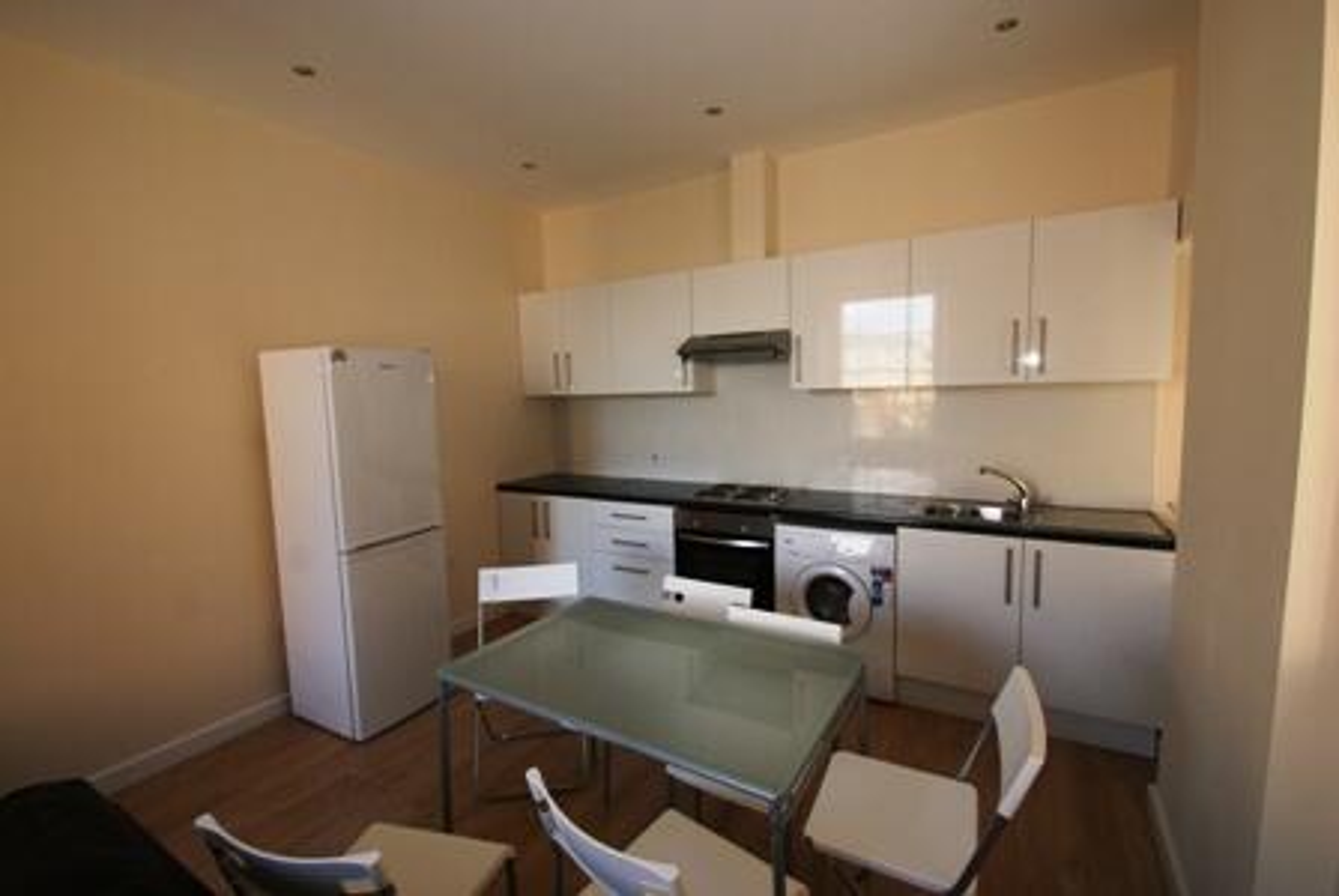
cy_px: 448
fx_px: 559
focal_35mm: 15
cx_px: 670
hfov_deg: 100.3
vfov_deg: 77.5
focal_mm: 10
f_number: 5.6
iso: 400
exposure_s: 1/60
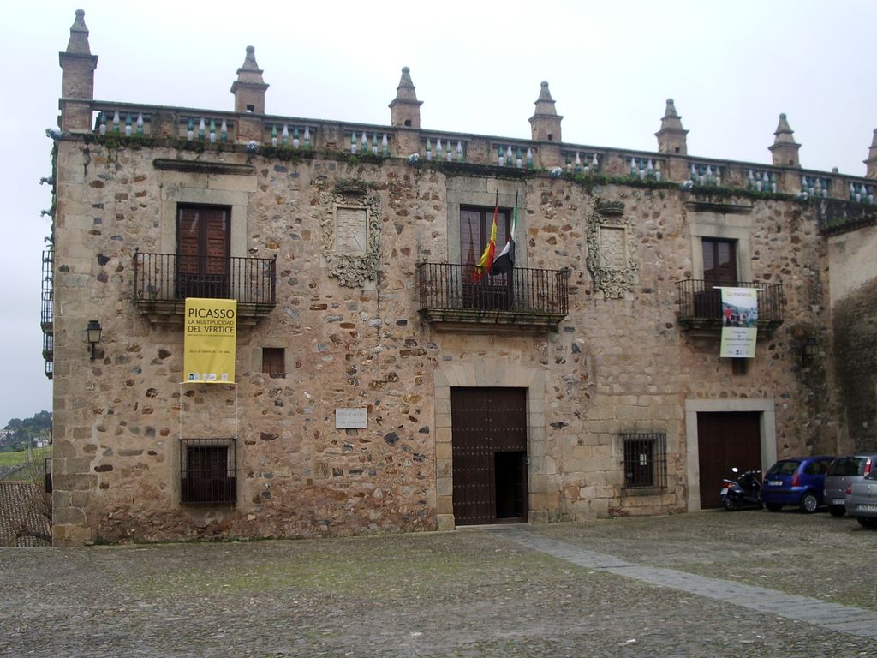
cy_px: 329
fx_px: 1039
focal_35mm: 41
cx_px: 438
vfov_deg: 35.1
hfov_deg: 45.8
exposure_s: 1/125
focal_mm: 6.8
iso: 50
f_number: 4.6
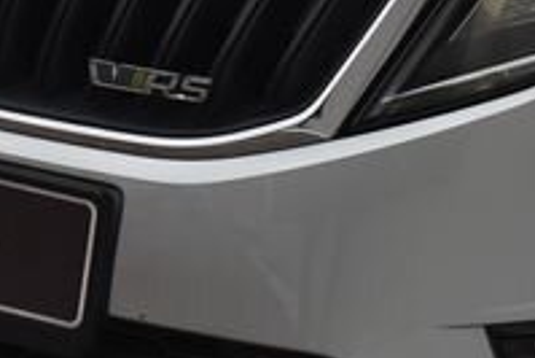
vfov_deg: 5.3
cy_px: -159
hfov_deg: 8.0
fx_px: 3822
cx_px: 513
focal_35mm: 257
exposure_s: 1/200
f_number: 7.1
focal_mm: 50
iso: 500
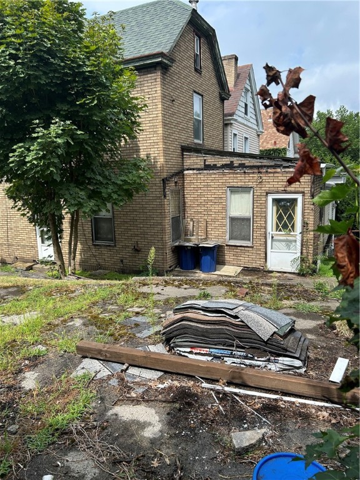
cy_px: 240
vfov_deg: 67.3
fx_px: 361
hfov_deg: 53.1
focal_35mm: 26
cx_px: 180
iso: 50
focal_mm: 5.7
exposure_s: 1/2208
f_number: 1.5
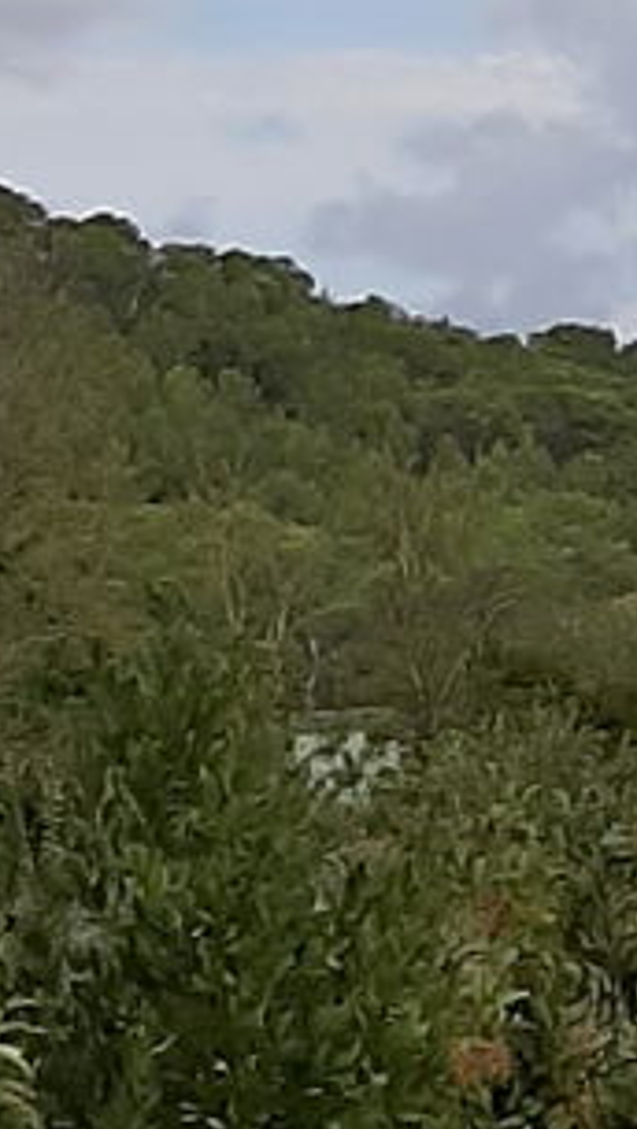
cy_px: 620
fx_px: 5934
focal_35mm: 198
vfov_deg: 10.9
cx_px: 1589
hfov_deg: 5.9
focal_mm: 3.93
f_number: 1.7
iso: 40
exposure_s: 1/4975
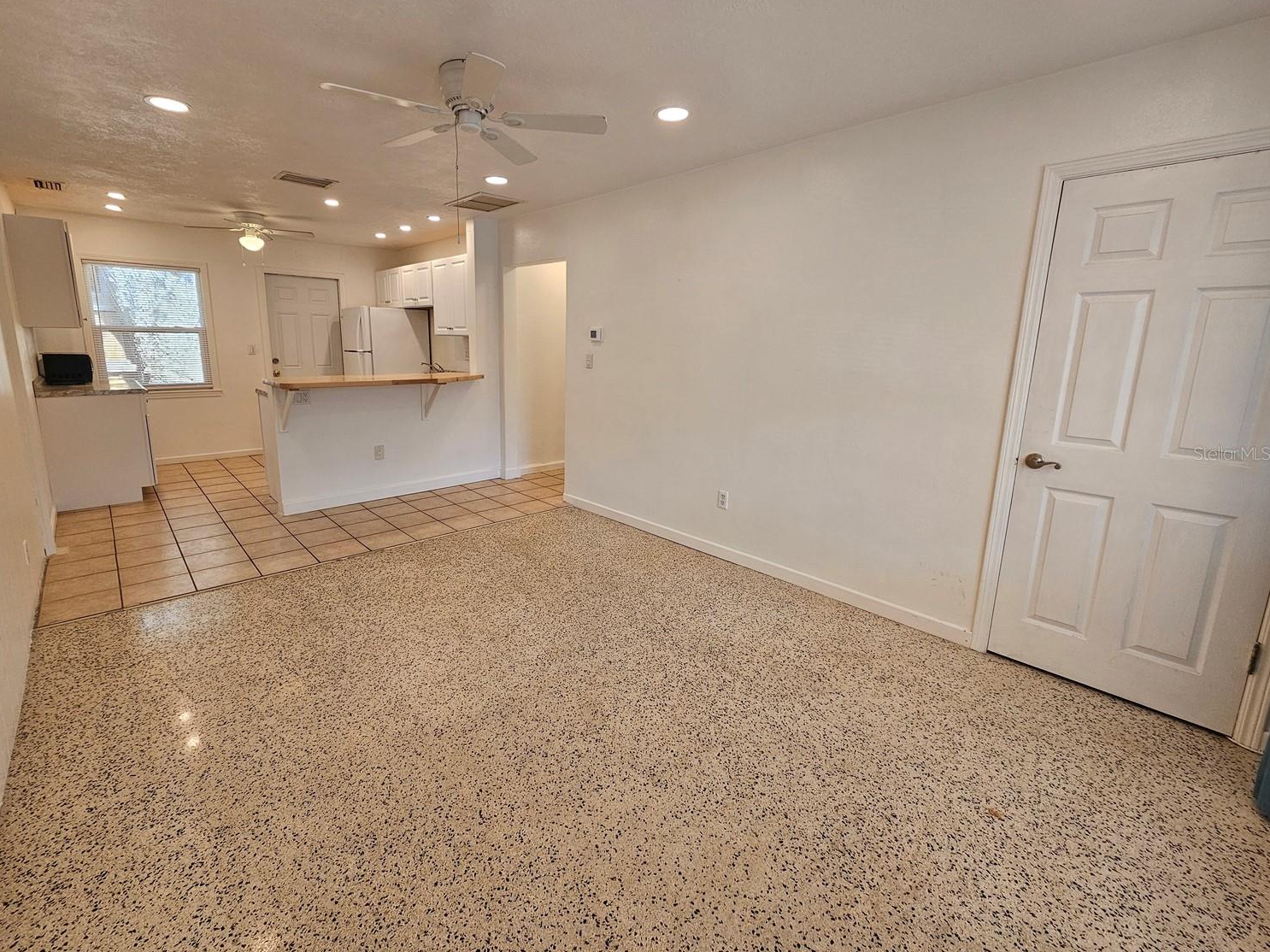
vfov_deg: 85.6
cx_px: 591
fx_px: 514
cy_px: 453
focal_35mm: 14
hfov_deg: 101.9
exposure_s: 1/60
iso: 80
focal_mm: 2.2
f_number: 2.2
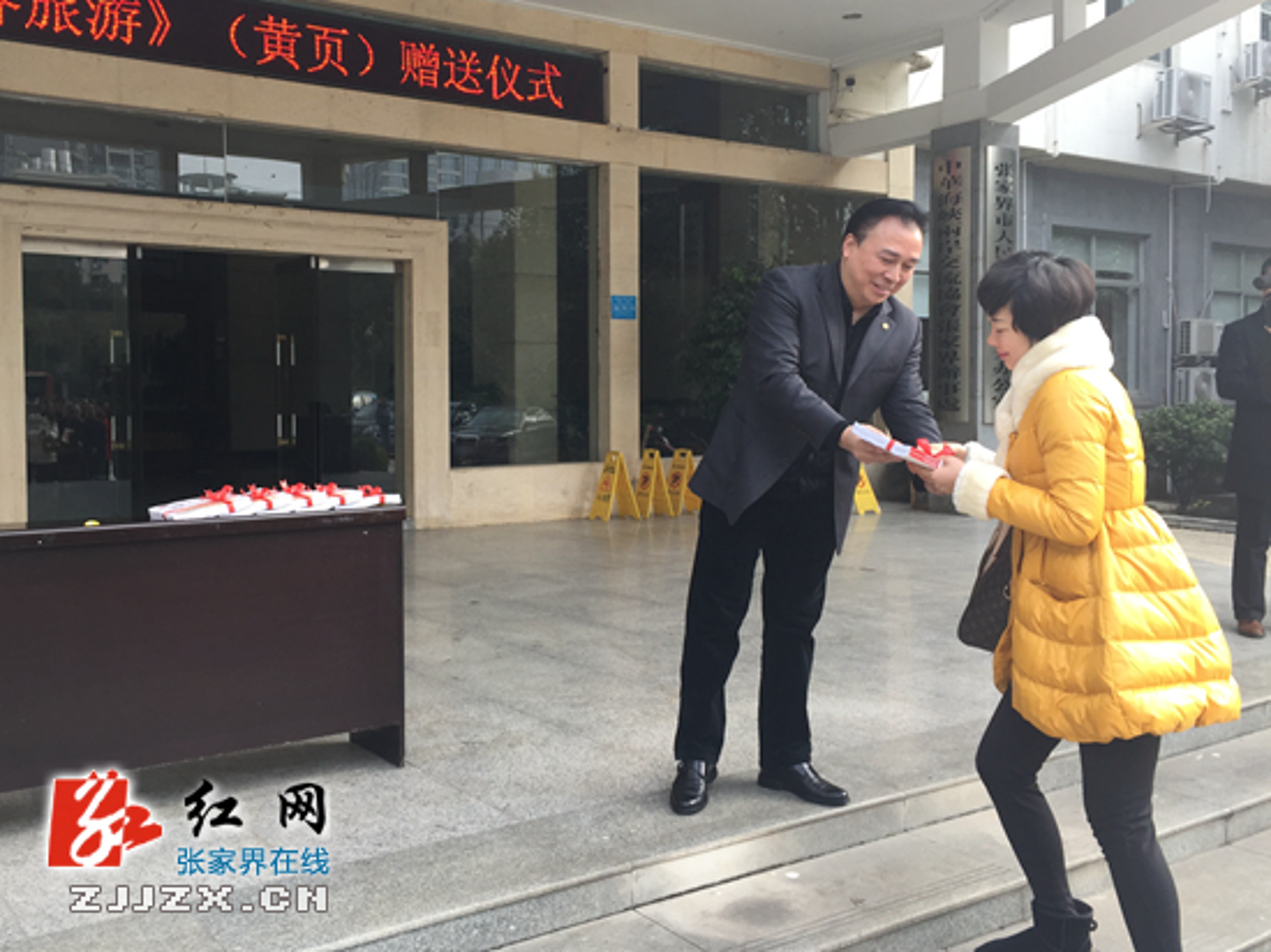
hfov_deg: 61.7
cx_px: 636
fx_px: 1064
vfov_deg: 48.2
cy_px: 476
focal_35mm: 29
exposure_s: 1/180
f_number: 2.2
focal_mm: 4.15
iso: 32
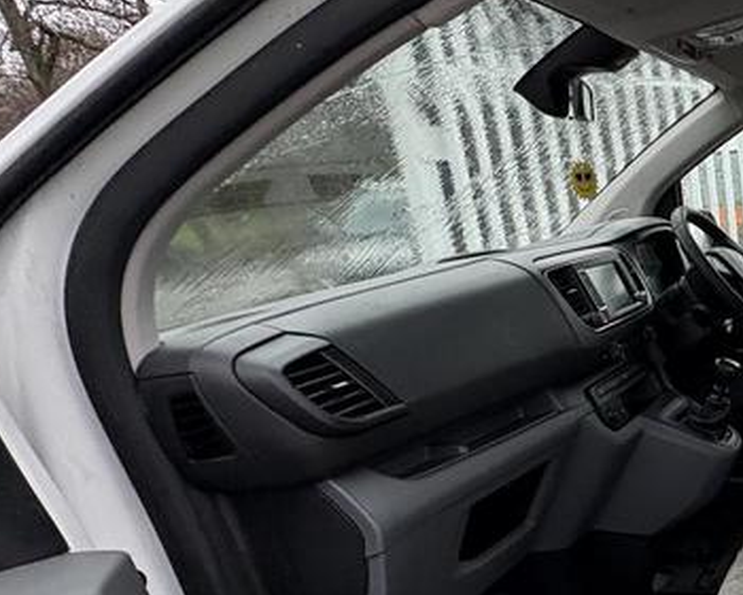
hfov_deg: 38.6
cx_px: 883
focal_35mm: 35
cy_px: 429
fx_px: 770
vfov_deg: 41.3
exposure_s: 1/99
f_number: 2.2
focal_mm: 2.22
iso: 64
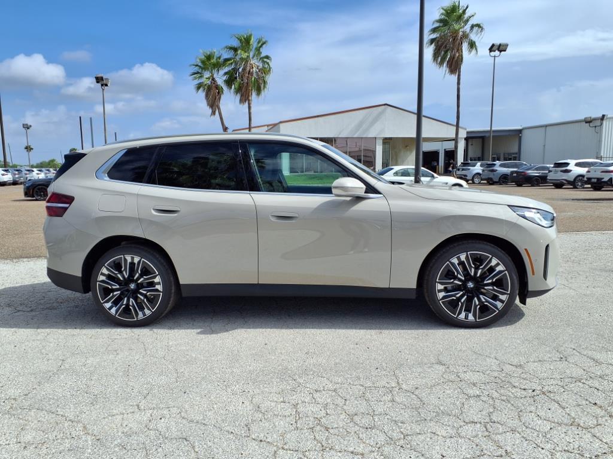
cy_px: 230
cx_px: 306
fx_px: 478
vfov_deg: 51.4
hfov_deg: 65.3
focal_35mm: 27
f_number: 1.9
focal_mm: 3.58
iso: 40
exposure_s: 1/2000
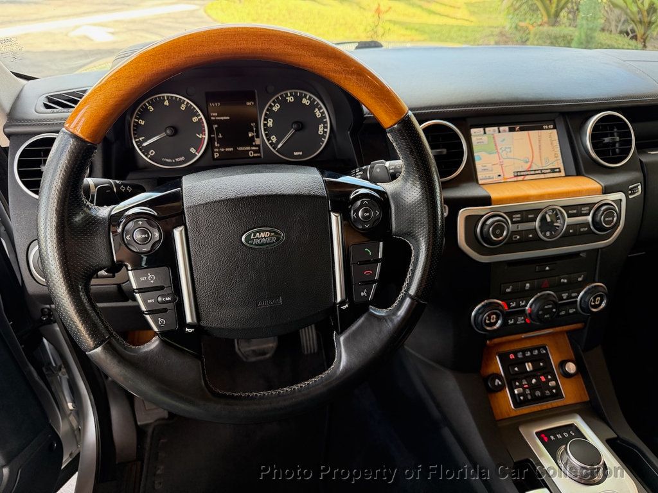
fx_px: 456
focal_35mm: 24
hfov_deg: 71.6
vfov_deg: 56.8
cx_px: 329
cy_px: 246
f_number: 1.78
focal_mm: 6.76
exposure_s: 1/117
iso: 200
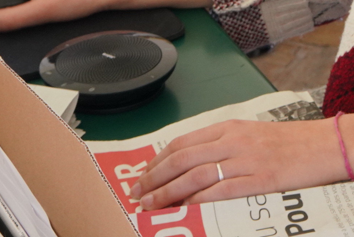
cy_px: -298
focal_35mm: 184
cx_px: 542
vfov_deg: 7.1
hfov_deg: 10.7
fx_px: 1810
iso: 1250
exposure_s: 1/13
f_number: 8
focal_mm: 35
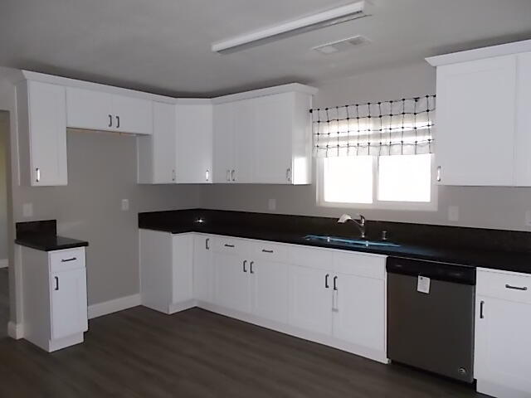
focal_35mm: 26
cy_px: 199
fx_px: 399
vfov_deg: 53.1
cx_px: 266
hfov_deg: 67.3
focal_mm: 4.6
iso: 200
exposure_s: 1/25
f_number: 3.2
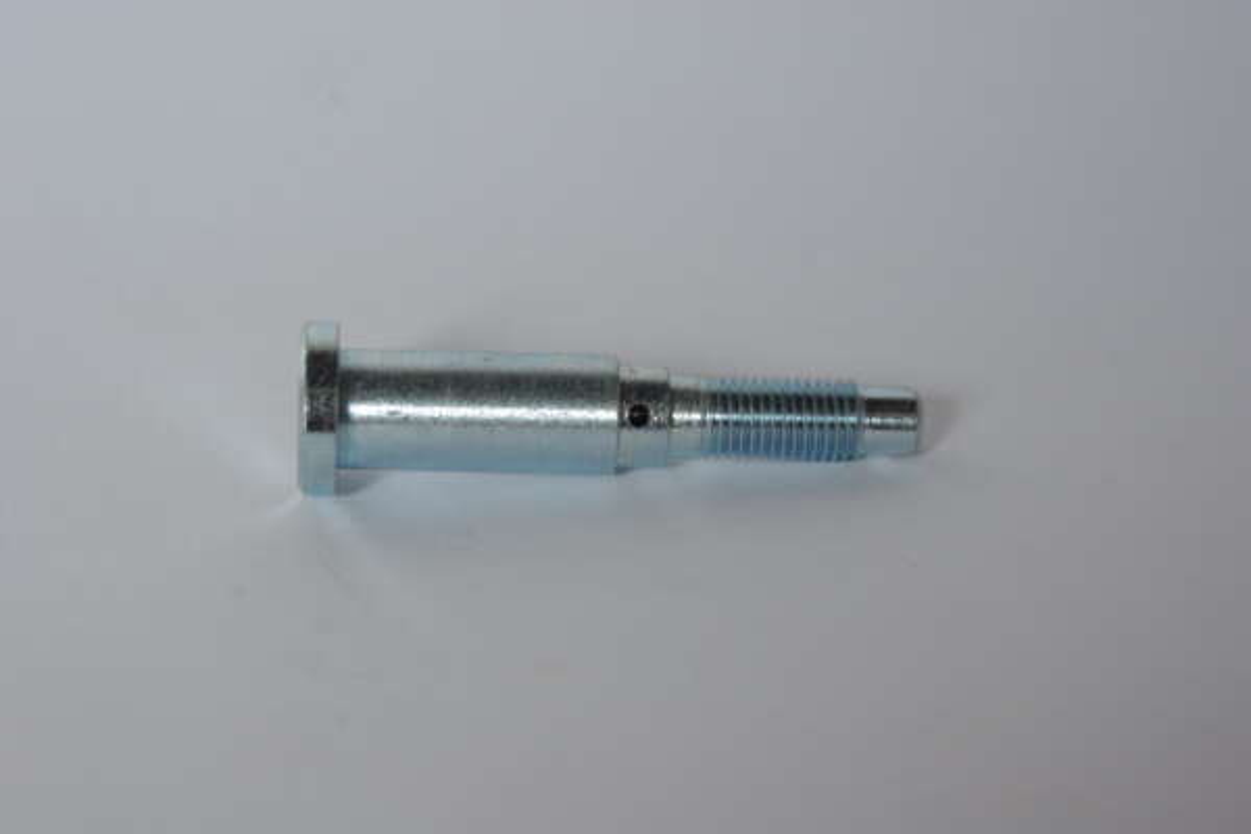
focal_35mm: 120
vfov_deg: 11.4
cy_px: 417
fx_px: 4170
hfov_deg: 17.1
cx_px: 626
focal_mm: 80
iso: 400
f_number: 8
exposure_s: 1/125
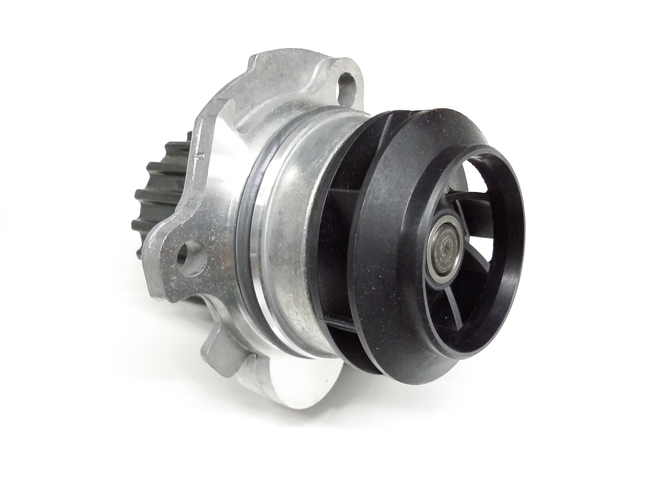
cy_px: 244
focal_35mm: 32
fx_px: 600
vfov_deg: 44.2
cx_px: 324
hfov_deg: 56.8
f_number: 2.4
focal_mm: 3.4
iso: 320
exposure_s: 1/15
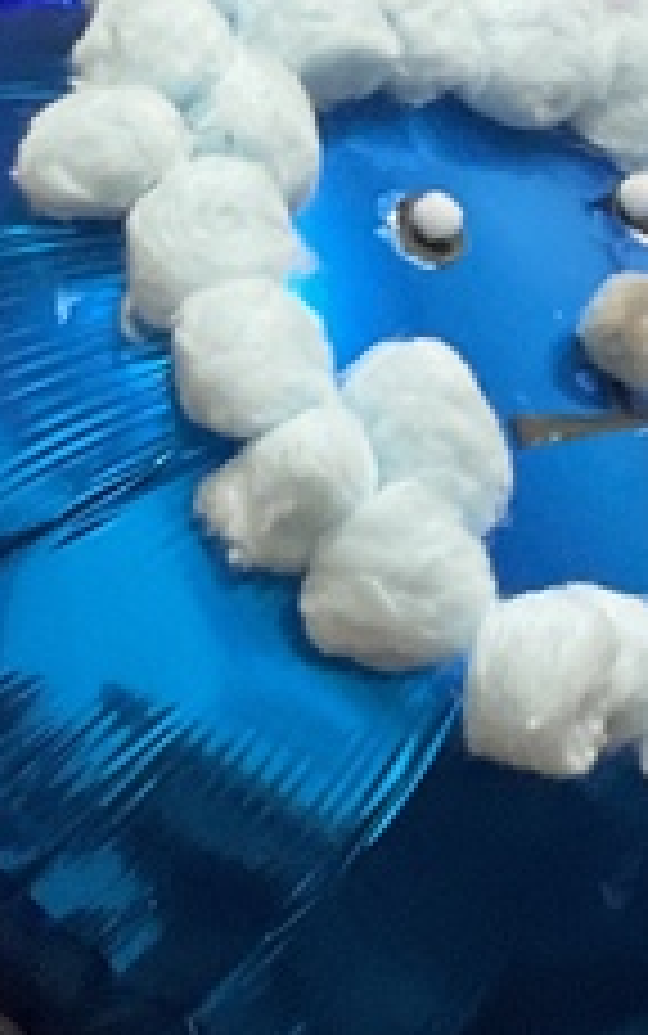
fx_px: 3866
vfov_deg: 15.2
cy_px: 369
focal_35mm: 137
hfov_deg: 9.5
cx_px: 14
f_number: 1.8
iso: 250
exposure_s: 1/60
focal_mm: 3
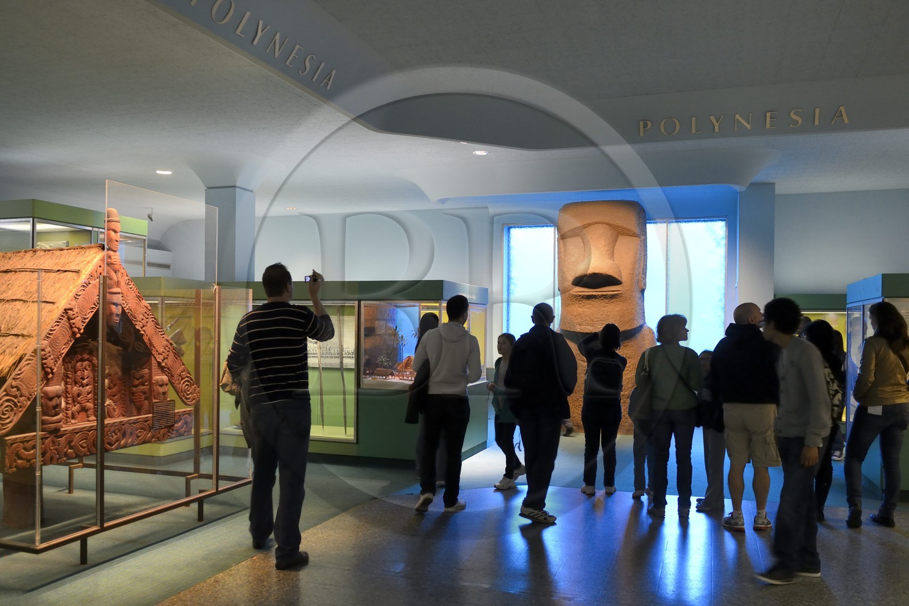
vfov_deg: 46.4
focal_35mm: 28
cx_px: 454
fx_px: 707
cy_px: 303
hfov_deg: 65.5
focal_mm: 28
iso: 1600
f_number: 3.2
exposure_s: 1/40
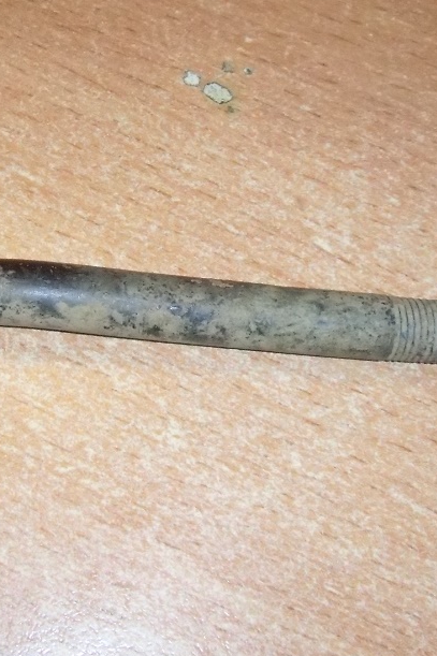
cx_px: -63
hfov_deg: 19.1
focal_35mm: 68
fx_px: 1239
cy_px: 291
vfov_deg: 29.6
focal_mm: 6.6
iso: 800
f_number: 6.2
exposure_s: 1/500
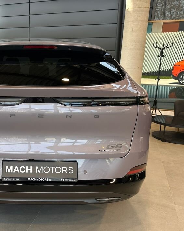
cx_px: 36
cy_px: 121
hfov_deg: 41.4
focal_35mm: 34
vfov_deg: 52.9
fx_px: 232
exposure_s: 1/215
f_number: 1.78
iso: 64
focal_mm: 6.86
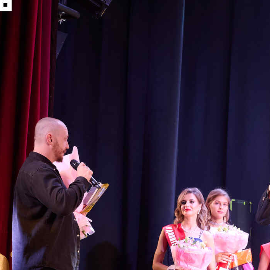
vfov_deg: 10.2
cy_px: 226
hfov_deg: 10.0
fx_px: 1509
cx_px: 338
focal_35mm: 171
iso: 1600
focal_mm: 73
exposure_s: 1/160
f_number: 5.6
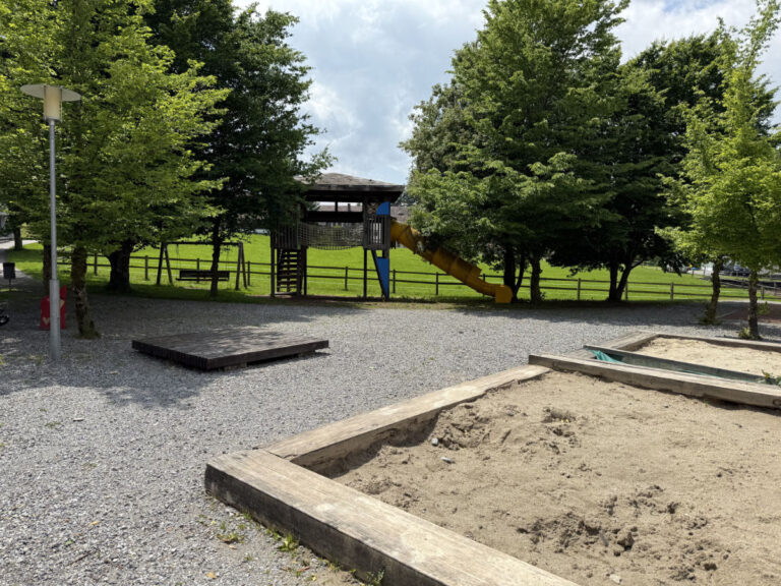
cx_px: 390
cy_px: 293
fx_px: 541
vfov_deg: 56.8
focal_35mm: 24
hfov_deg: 71.6
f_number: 1.8
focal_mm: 6.8
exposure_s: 1/4975
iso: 80
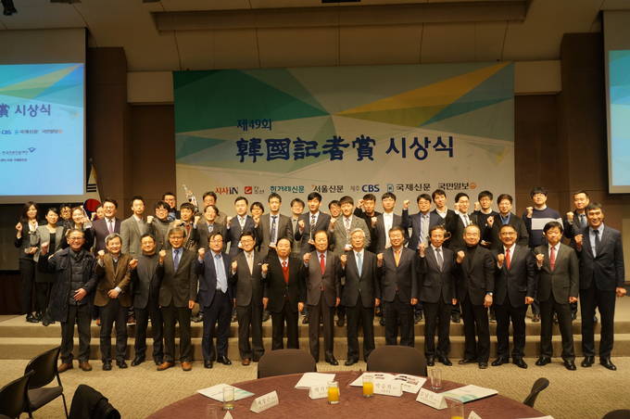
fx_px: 551
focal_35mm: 32
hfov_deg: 59.5
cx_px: 315
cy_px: 210
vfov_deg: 41.6
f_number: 4
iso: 640
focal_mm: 21
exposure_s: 1/60
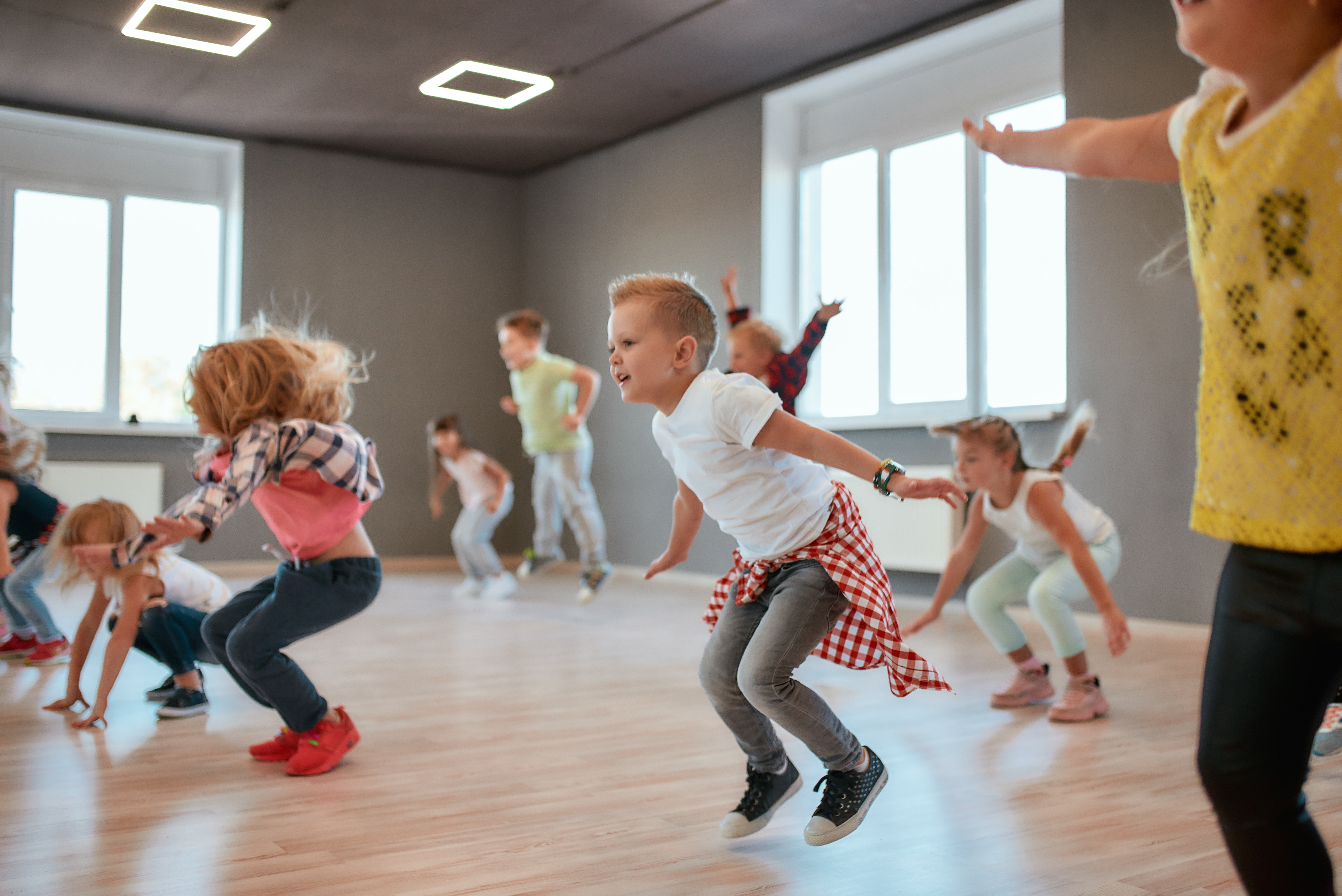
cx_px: 671
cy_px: 448
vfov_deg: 37.9
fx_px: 1305
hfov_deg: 54.4
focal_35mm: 35
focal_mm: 35
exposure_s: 1/640
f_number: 2
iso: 640
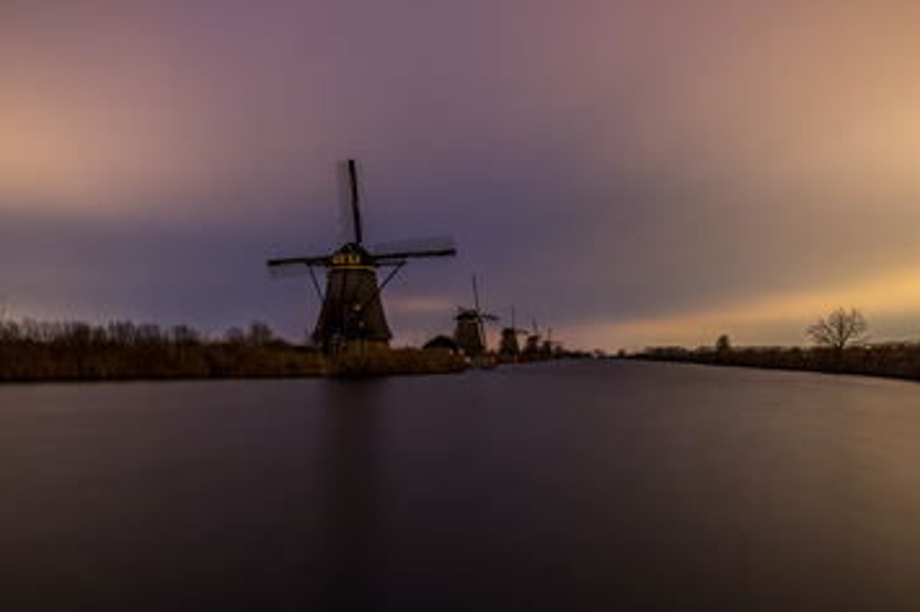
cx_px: 424
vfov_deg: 42.3
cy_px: 307
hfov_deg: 60.2
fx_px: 792
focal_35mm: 31
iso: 100
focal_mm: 24
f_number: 8
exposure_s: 120
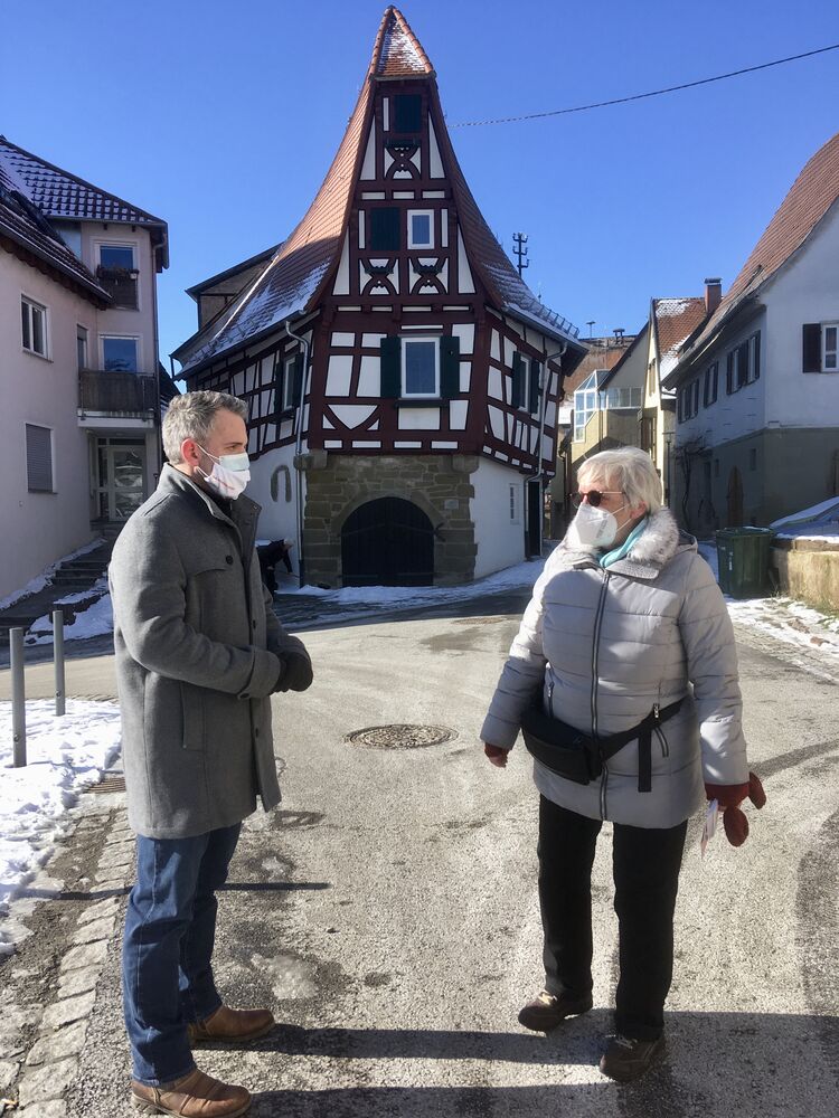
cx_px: 420
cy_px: 559
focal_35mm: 29
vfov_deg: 61.7
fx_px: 937
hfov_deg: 48.2
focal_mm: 4.15
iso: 25
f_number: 2.2
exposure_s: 1/974
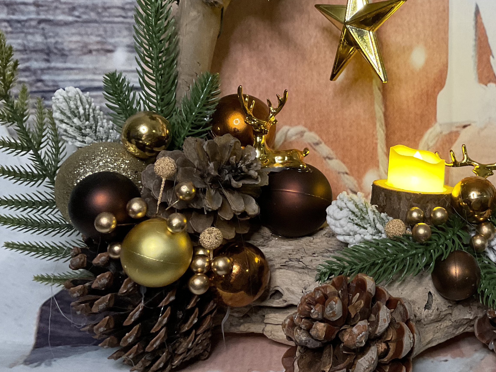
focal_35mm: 51
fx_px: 731
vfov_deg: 28.4
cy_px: 135
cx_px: 406
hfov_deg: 36.1
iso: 200
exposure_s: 1/60
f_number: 1.8
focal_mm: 3
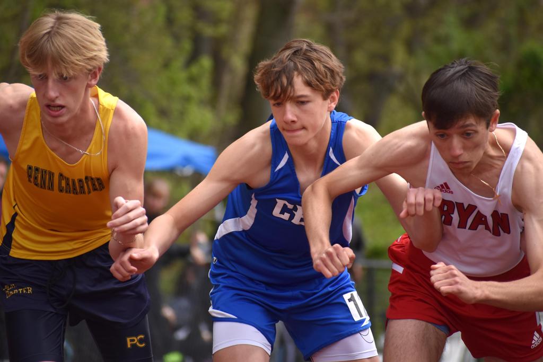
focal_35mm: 330
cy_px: 181
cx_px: 272
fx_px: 4978
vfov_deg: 4.2
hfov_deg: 6.2
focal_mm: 220
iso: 400
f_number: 5.6
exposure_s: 1/1600
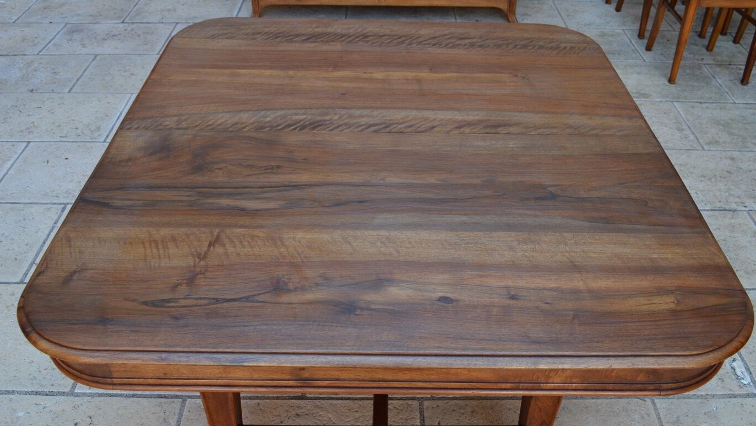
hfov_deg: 61.0
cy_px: 209
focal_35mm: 32
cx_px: 382
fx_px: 642
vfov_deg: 36.7
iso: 400
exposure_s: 1/60
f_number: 8
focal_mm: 20
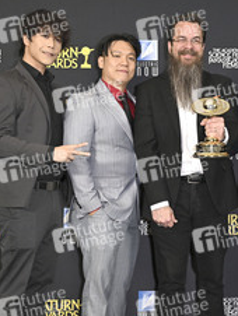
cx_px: 191
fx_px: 613
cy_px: 201
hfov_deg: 21.7
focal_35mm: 67
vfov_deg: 28.8
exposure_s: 1/320
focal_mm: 35
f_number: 5
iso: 2000
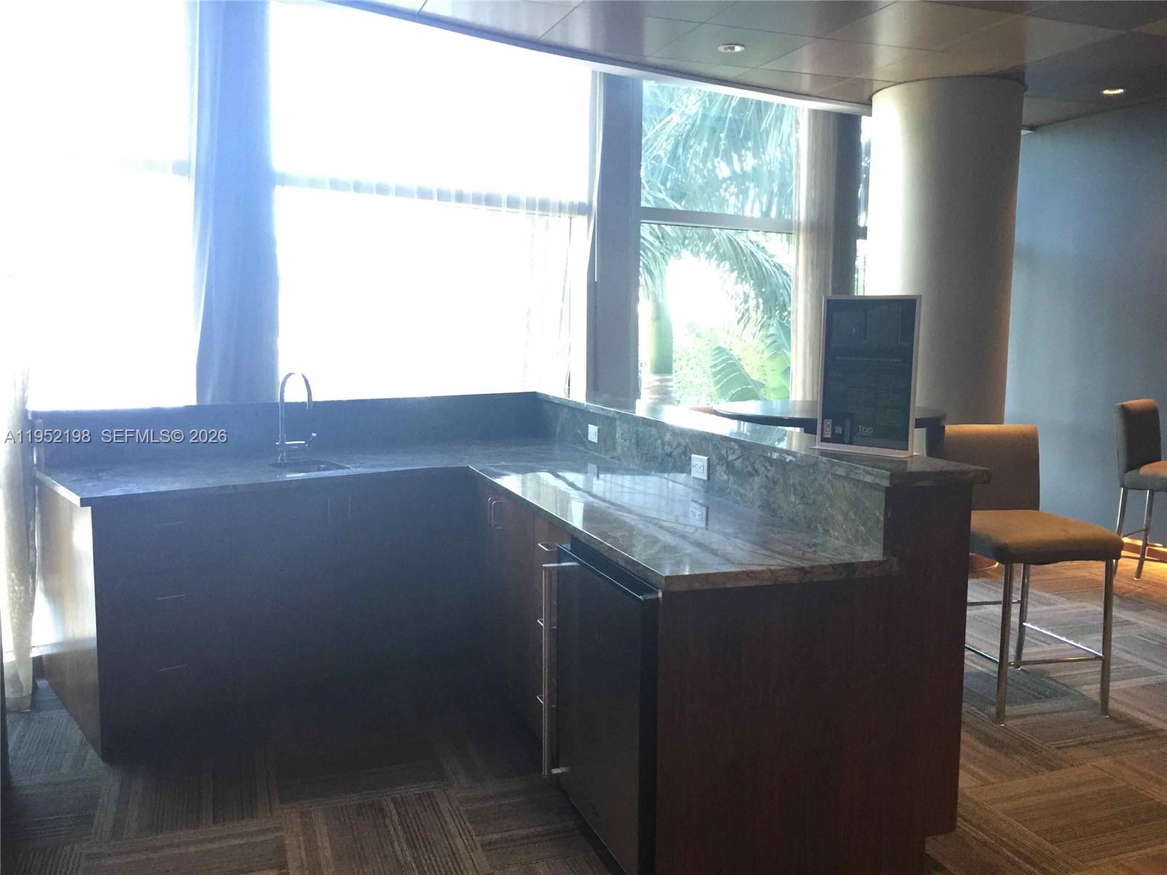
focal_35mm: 29
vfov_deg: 48.2
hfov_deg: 61.7
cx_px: 584
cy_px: 438
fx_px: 978
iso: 125
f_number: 2.2
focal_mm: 4.15
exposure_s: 1/15
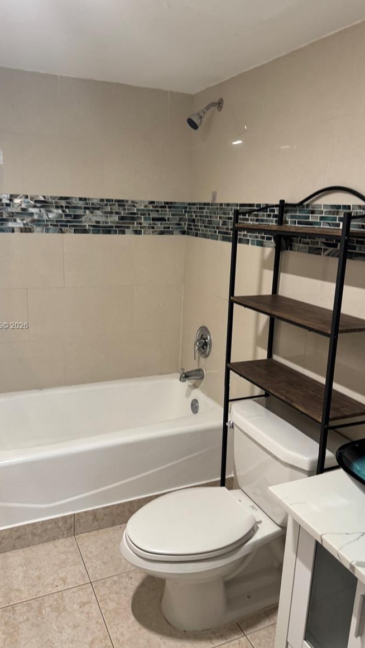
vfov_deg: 69.9
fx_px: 464
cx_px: 176
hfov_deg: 42.9
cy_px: 326
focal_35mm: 27
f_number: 1.78
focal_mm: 6.76
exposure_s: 1/60
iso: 250
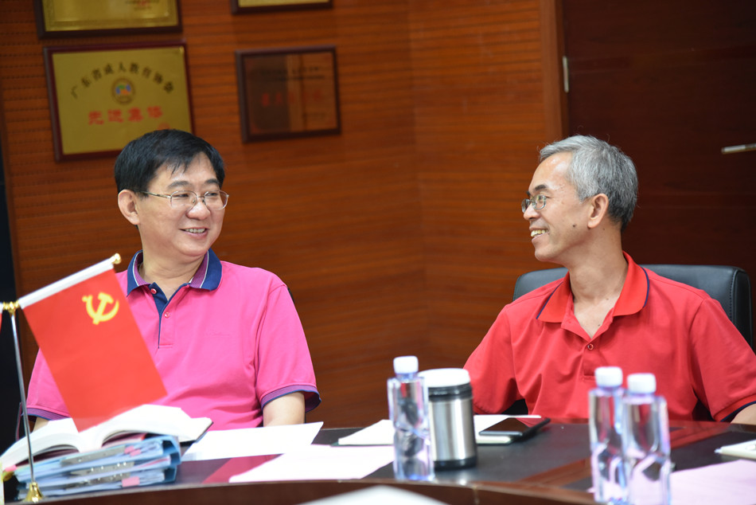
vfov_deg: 13.1
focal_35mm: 105
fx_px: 2206
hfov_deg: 19.5
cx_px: 378
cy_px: 252
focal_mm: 105
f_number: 4
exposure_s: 1/60
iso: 2200
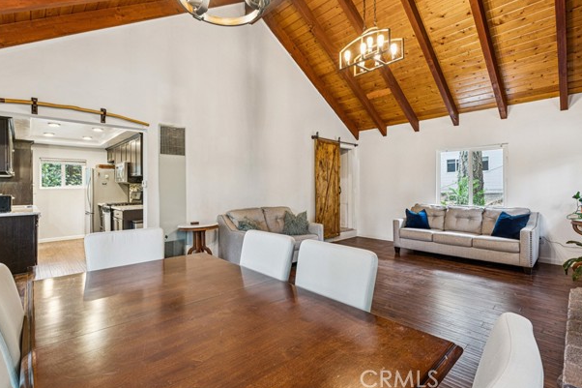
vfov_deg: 69.4
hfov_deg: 92.2
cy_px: 187
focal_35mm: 17
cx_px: 301
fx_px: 280
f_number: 13
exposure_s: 3.2
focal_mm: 16.3
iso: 100
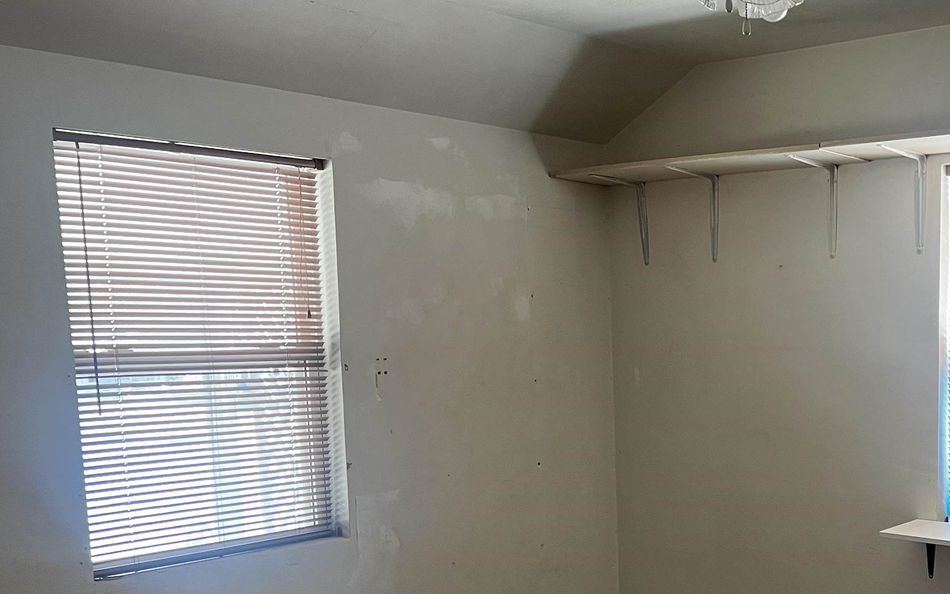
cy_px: 467
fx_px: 1191
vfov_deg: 27.5
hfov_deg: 41.2
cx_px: 791
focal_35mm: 46
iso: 125
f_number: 1.5
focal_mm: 5.7
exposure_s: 1/95
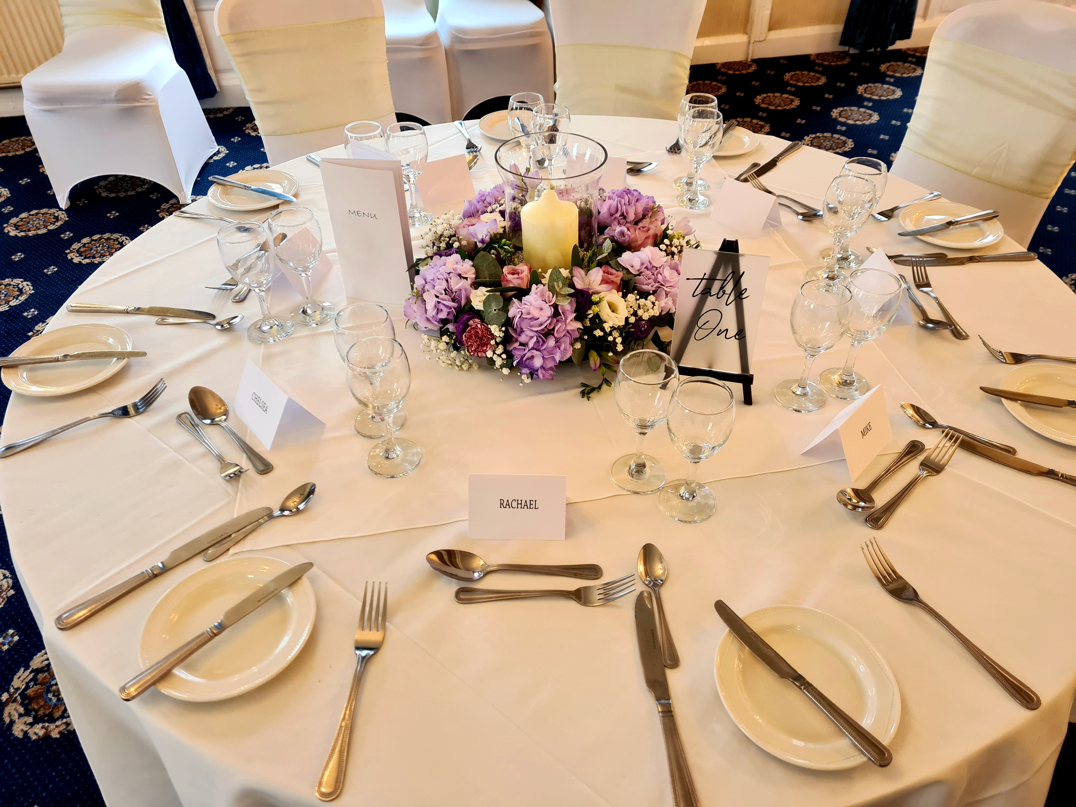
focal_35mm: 26
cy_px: 404
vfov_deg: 53.1
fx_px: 808
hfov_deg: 67.3
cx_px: 538
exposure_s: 1/50
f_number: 1.8
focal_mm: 5.4
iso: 320
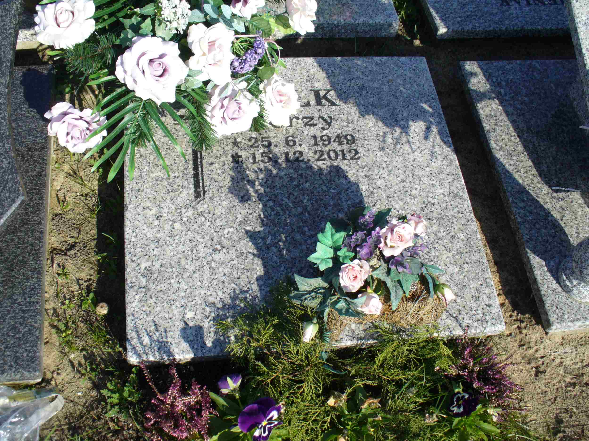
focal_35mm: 38
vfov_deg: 37.7
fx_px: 646
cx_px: 298
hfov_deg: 49.0
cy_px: 215
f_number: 5.6
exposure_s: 1/320
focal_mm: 6.1
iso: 80
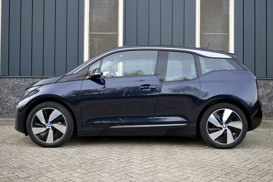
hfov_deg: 49.6
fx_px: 296
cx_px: 136
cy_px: 91
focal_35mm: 39
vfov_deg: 34.2
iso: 180
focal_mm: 26
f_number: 4
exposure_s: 1/125
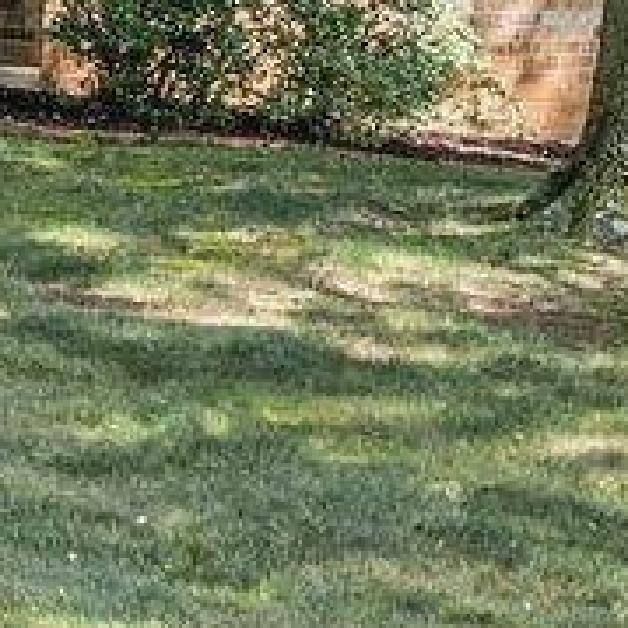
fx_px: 5378
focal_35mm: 262
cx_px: -1074
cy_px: -674
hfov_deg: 6.3
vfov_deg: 6.5
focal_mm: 32
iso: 400
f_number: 8
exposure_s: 1/50
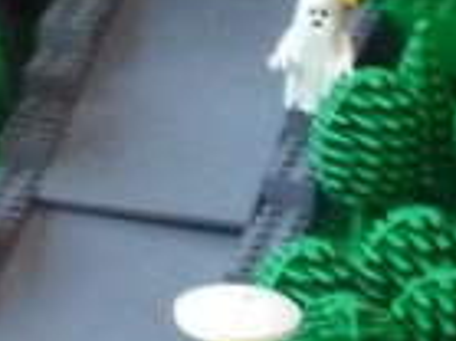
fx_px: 4659
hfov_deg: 5.4
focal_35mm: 354
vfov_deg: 4.2
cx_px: -610
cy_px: 62
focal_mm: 7.9
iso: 800
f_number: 3.8
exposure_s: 1/25
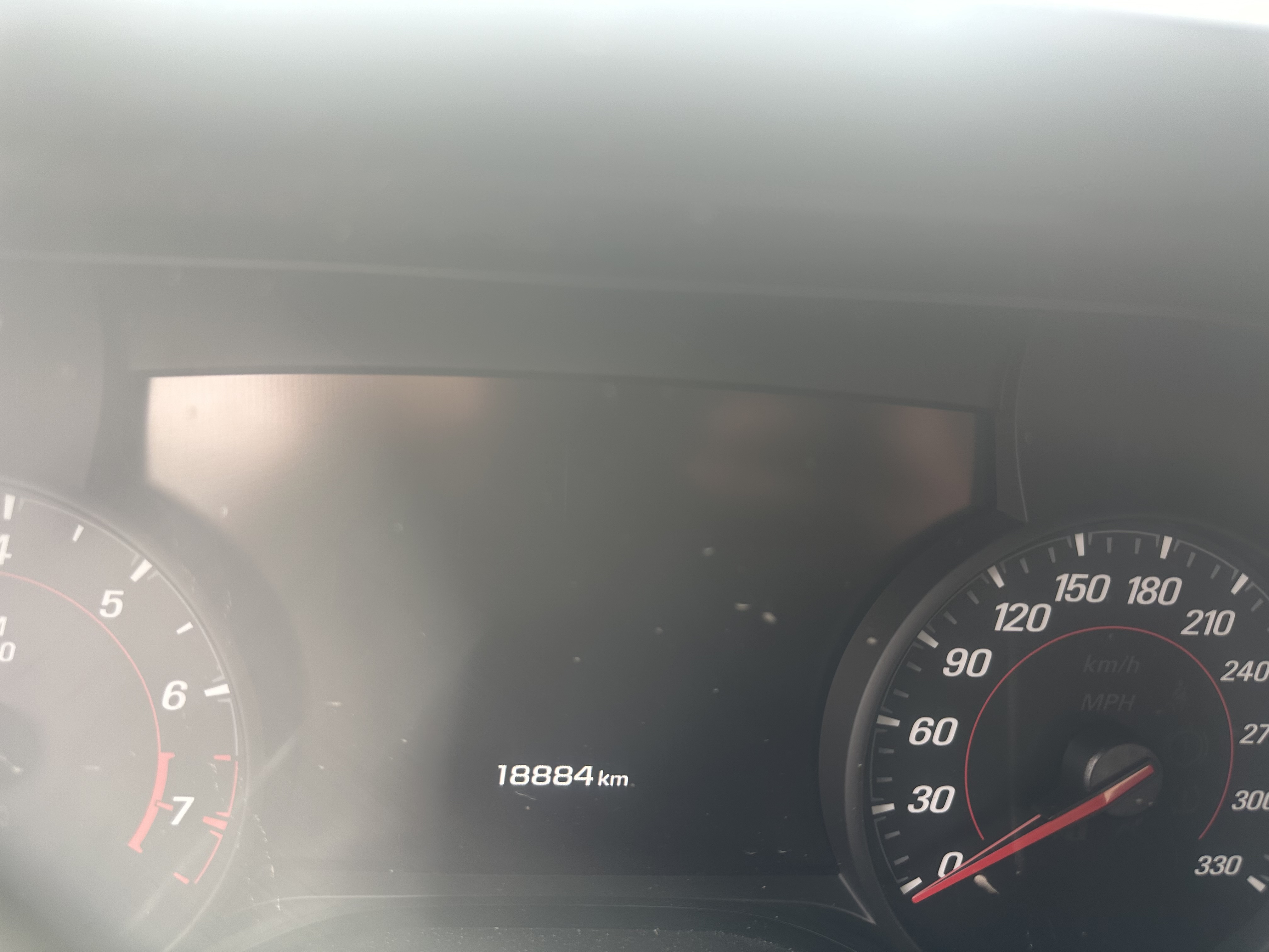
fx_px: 880
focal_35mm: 24
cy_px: 476
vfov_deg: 56.8
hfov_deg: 71.6
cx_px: 634
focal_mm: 6.86
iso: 64
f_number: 1.78
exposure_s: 1/121
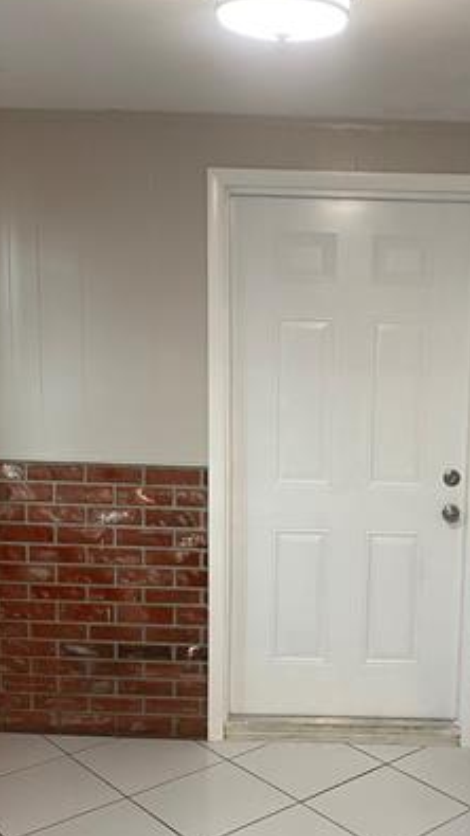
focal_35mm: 43
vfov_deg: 47.3
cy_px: 470
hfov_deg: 27.1
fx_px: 953
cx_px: 385
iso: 125
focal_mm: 4.25
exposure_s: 1/60
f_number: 1.8
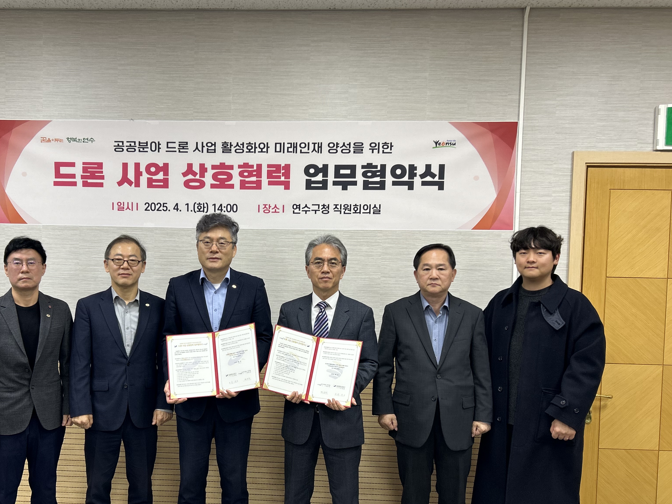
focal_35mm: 34
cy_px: 302
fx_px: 660
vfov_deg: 41.6
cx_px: 252
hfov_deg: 53.4
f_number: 1.5
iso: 100
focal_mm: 5.7
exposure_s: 1/120
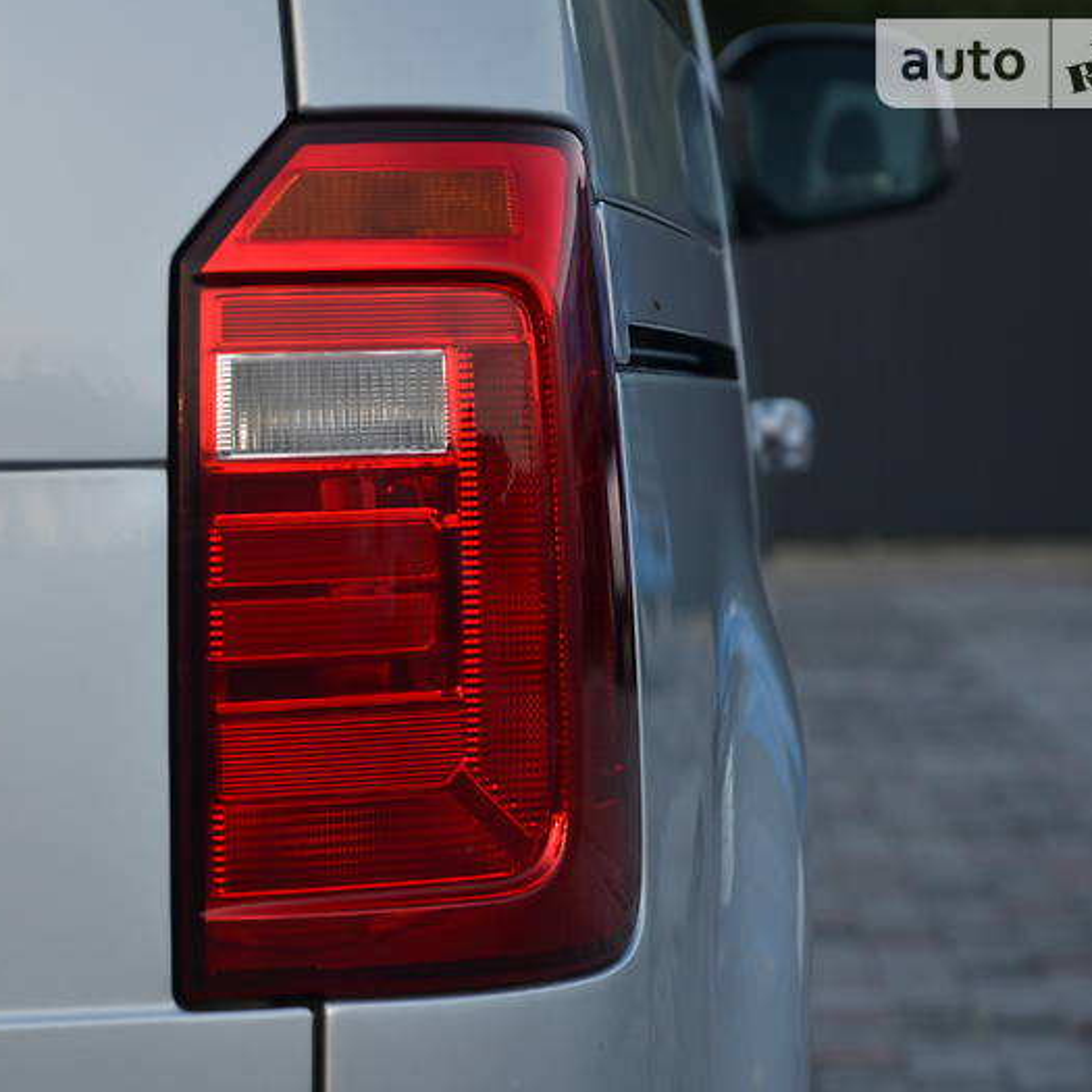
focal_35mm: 165
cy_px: 545
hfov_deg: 10.6
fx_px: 5876
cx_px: 374
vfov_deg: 10.6
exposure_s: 1/125
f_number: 5.6
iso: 360
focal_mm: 85
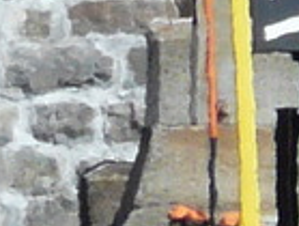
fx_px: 26586
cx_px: -361
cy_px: -142
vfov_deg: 0.5
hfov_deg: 0.6
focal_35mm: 3070
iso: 100
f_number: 5.6
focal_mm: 70.5
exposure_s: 1/400
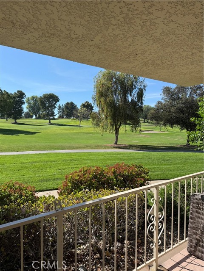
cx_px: 102
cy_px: 136
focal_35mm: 24
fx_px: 189
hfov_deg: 56.8
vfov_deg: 71.6
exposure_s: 1/3021
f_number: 1.78
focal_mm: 6.76
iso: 80
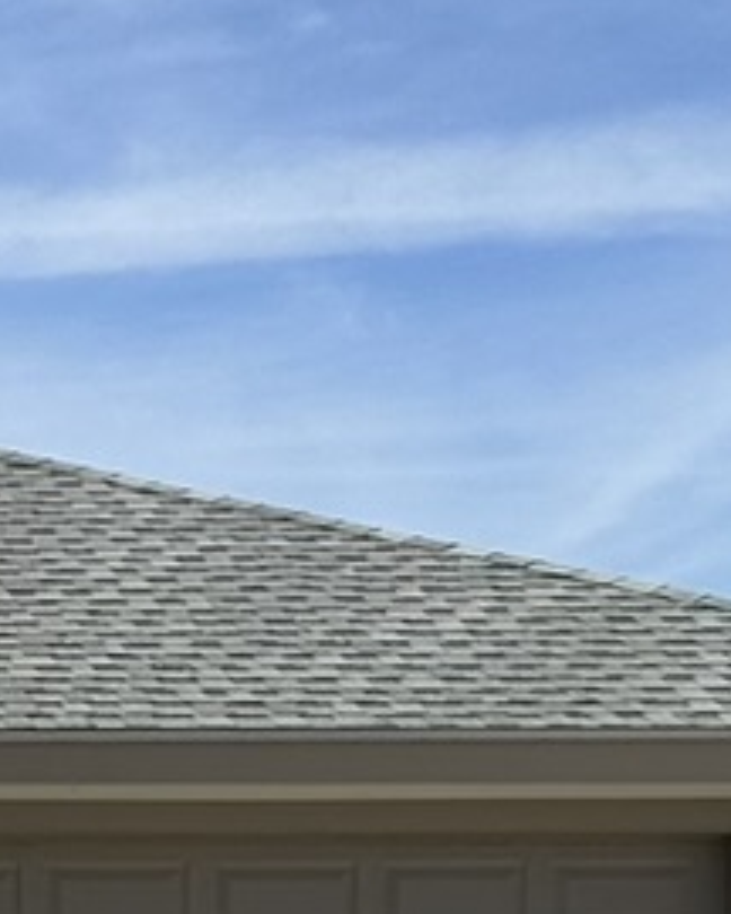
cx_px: -877
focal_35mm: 178
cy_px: 1097
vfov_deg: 10.7
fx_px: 4814
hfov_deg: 8.1
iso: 80
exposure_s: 1/6211
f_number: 1.78
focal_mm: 6.86
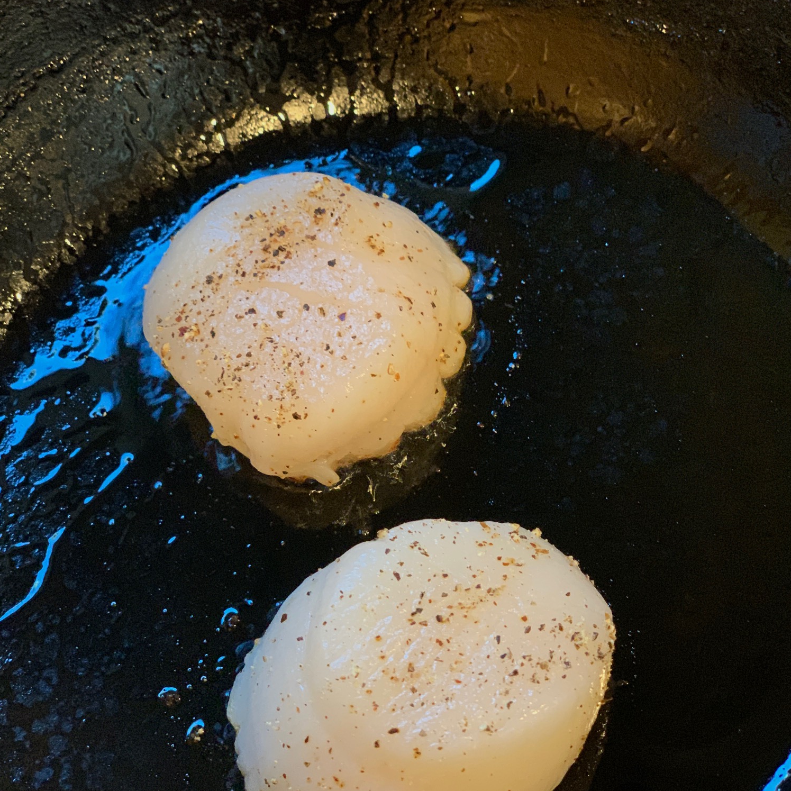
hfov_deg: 27.7
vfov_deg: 27.6
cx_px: 395
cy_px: 502
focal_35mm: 62
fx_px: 1603
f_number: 2.4
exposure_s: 1/60
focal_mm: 6
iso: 400
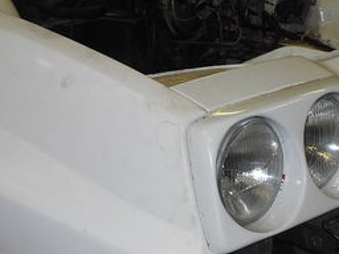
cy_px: 90
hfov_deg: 21.8
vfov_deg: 16.4
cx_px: 168
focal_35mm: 90
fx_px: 881
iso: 100
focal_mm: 6.3
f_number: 3.1
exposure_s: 1/125
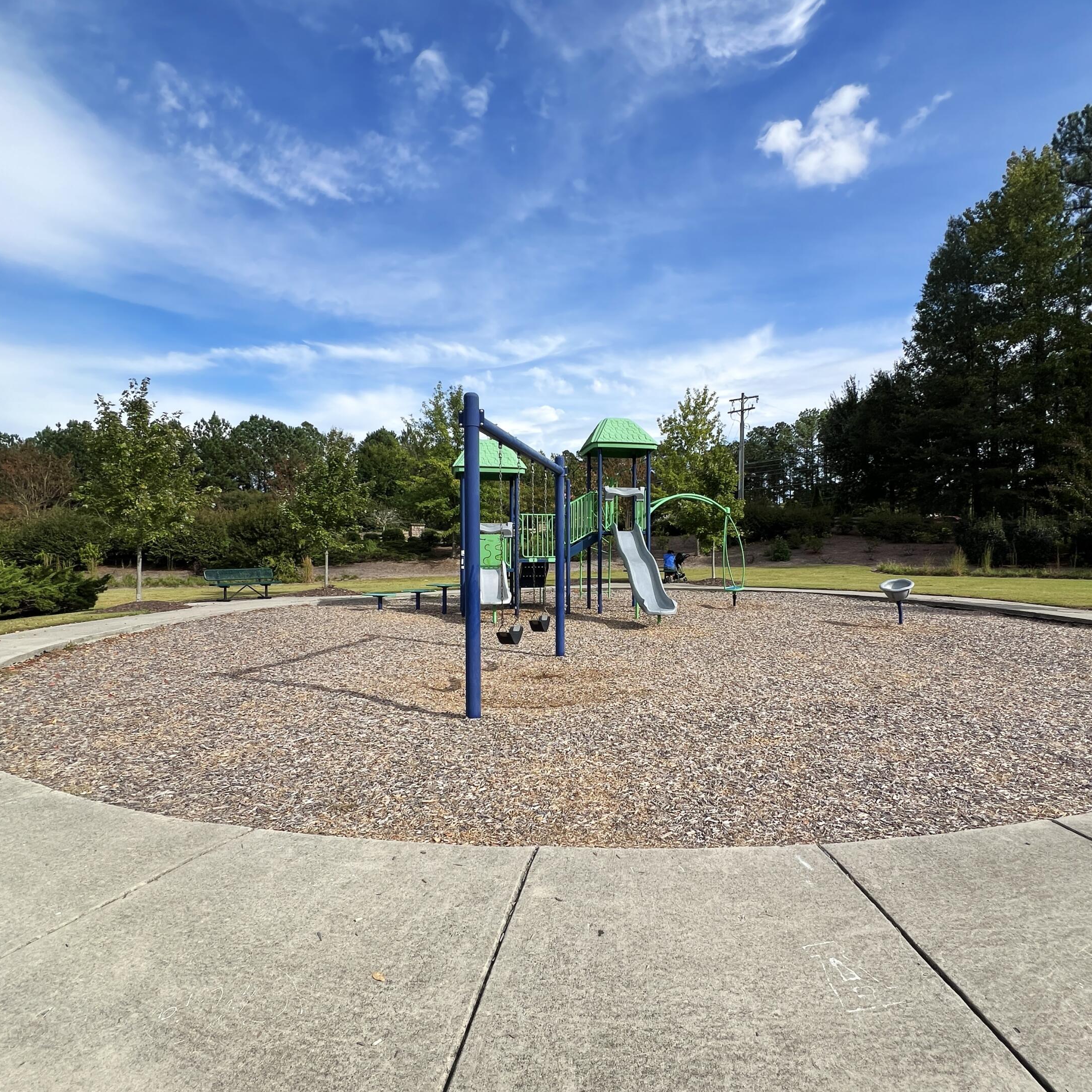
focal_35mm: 16
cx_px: 588
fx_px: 571
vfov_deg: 87.4
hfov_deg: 87.3
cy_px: 553
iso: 32
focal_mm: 1.57
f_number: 1.8
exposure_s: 1/1468
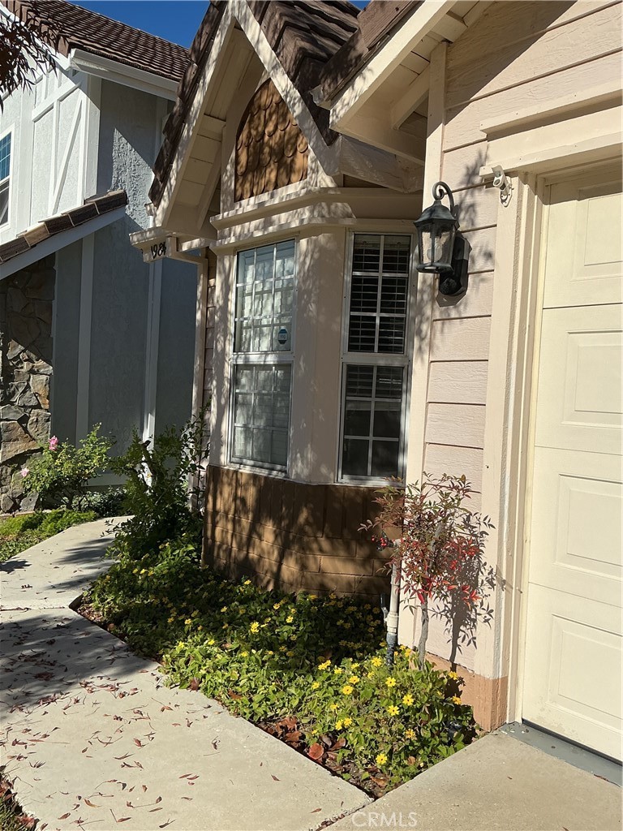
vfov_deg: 61.7
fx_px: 696
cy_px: 416
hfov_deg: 48.2
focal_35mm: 29
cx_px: 312
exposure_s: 1/3534
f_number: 1.8
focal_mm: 3
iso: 25
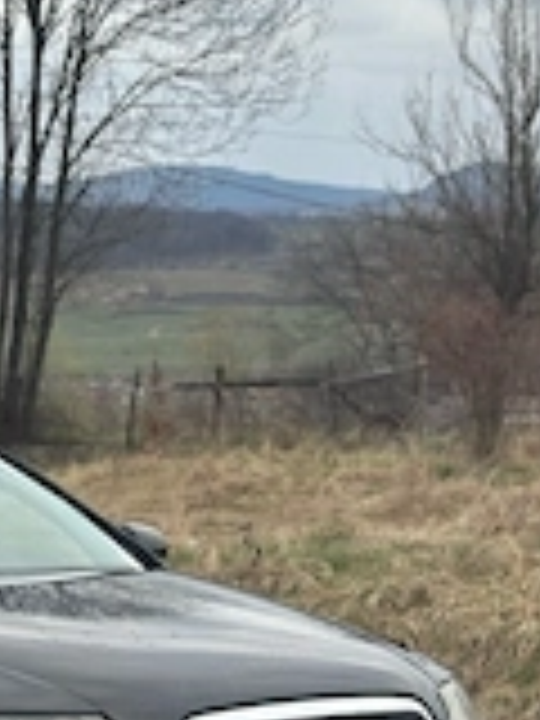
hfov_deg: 12.1
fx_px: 2496
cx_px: -122
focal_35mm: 120
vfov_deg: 16.4
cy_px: 446
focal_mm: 6.86
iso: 80
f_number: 1.78
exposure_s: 1/773
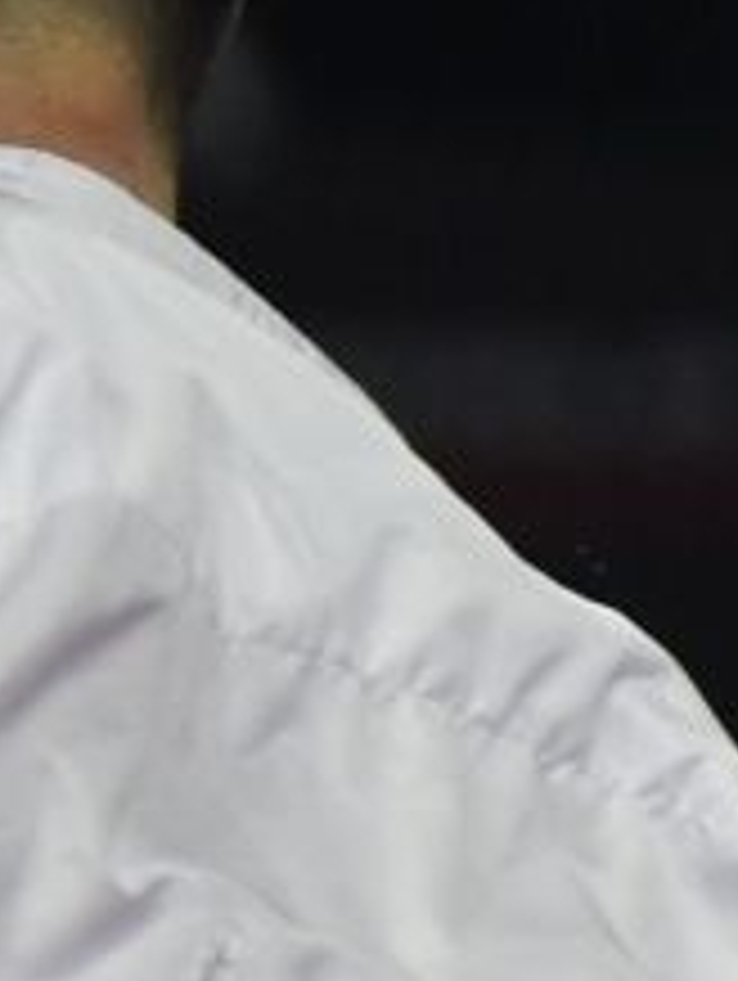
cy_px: 302
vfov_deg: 0.6
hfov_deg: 0.4
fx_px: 94475
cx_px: -2862
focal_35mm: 3330
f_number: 4
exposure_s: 1/800
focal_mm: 280
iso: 1250
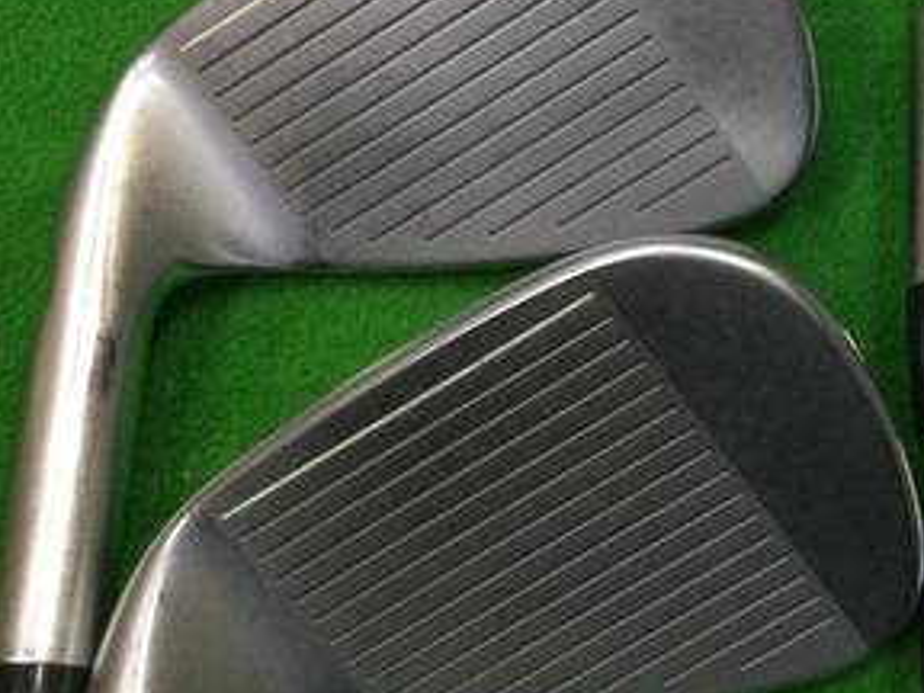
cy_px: 263
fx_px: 1842
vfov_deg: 21.3
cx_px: 869
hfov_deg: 27.0
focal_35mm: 69
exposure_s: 1/30
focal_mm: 3.3
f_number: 2.4
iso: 125
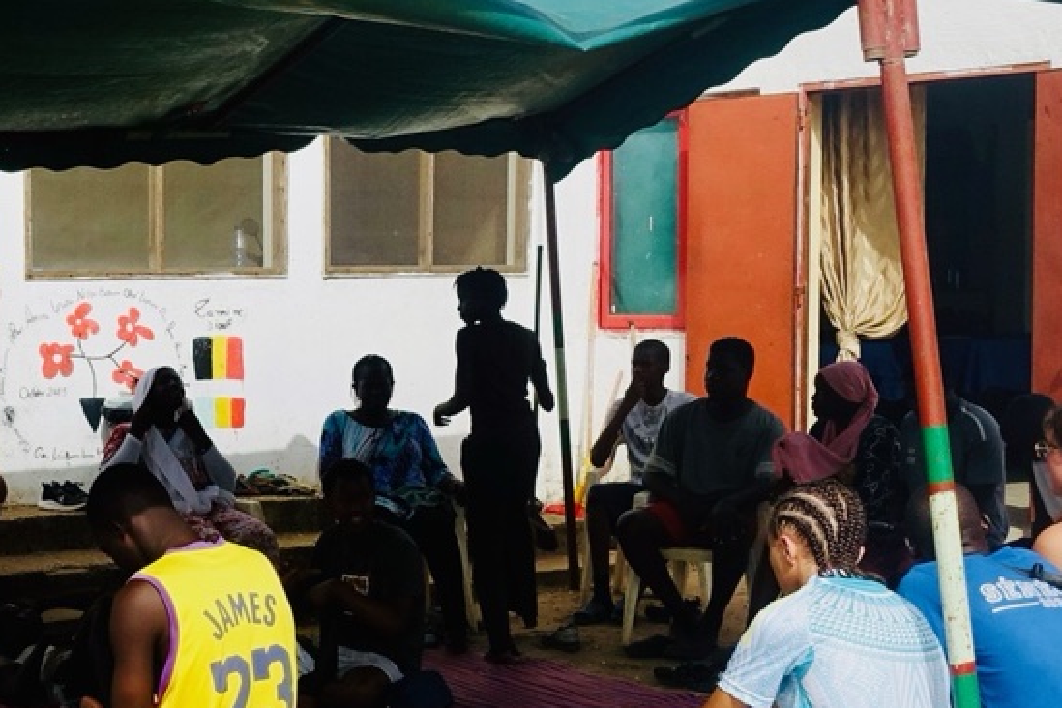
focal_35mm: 84
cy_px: 458
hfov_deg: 23.2
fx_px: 2478
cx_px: 12
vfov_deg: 16.2
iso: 125
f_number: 5.6
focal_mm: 8.8
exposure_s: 1/640
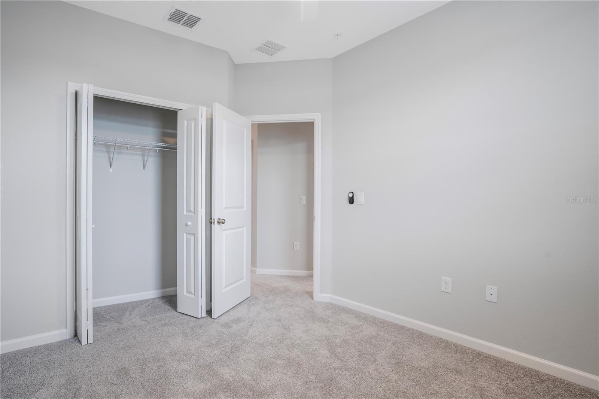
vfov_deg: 70.4
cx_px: 300
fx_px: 283
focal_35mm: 17
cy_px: 200
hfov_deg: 93.3
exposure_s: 1/2.5
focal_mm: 17
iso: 400
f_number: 8
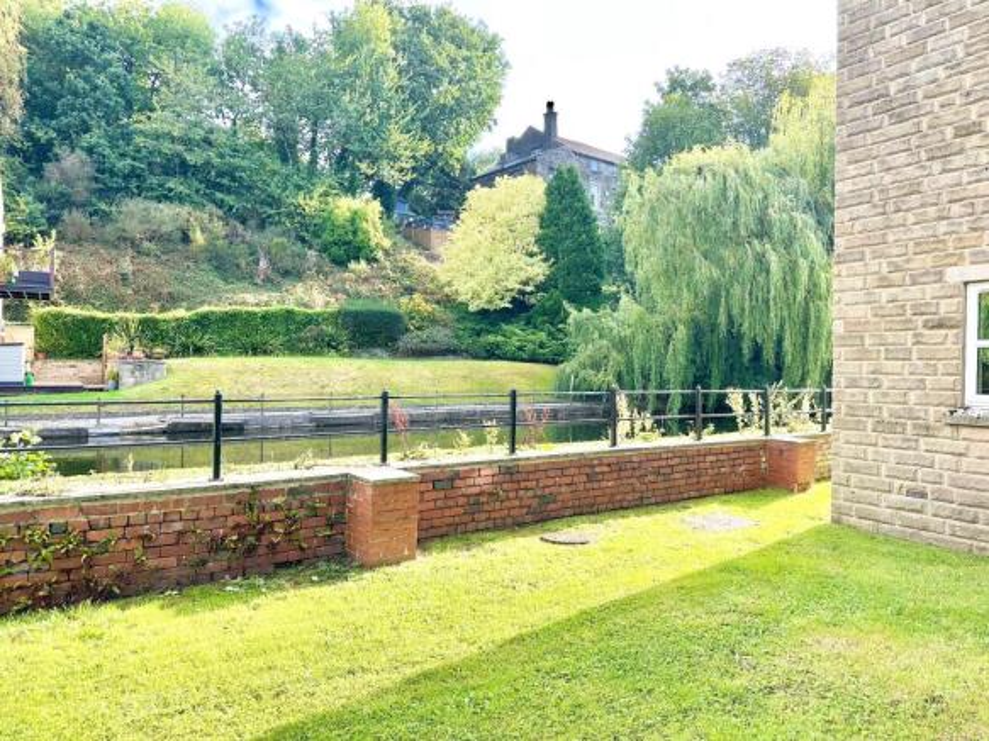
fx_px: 686
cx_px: 494
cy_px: 370
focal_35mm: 24
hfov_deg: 71.6
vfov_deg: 56.8
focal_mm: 6.86
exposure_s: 1/816
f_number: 1.78
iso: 80
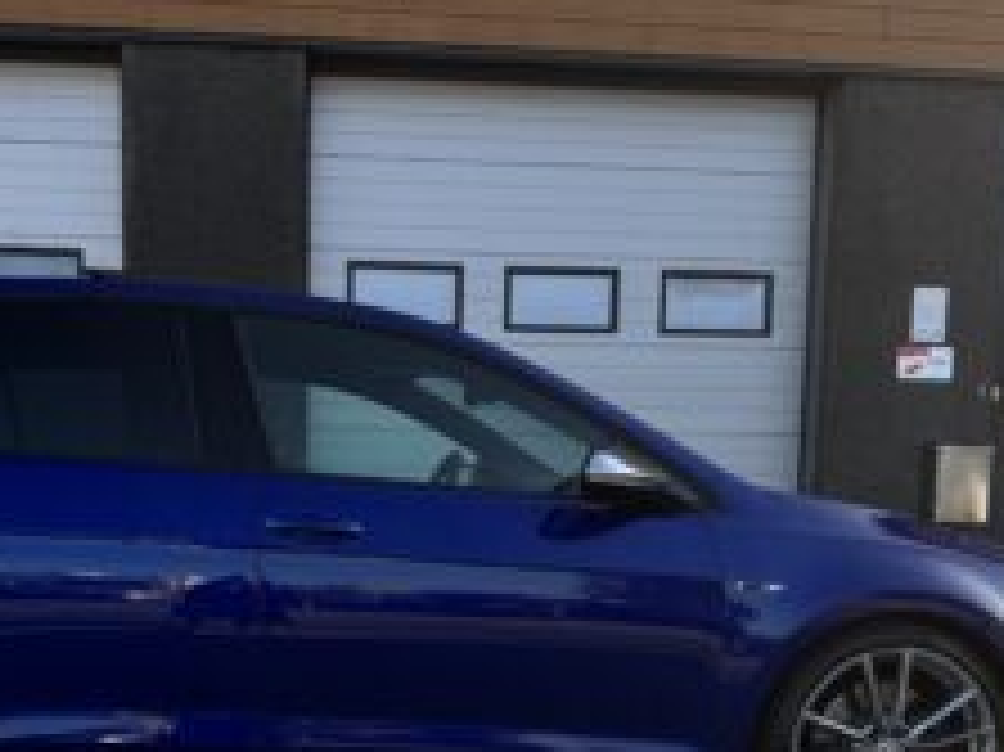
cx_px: 374
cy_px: 644
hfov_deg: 43.5
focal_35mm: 43
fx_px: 1246
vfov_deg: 32.3
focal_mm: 6.76
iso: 80
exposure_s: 1/1560
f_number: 1.78
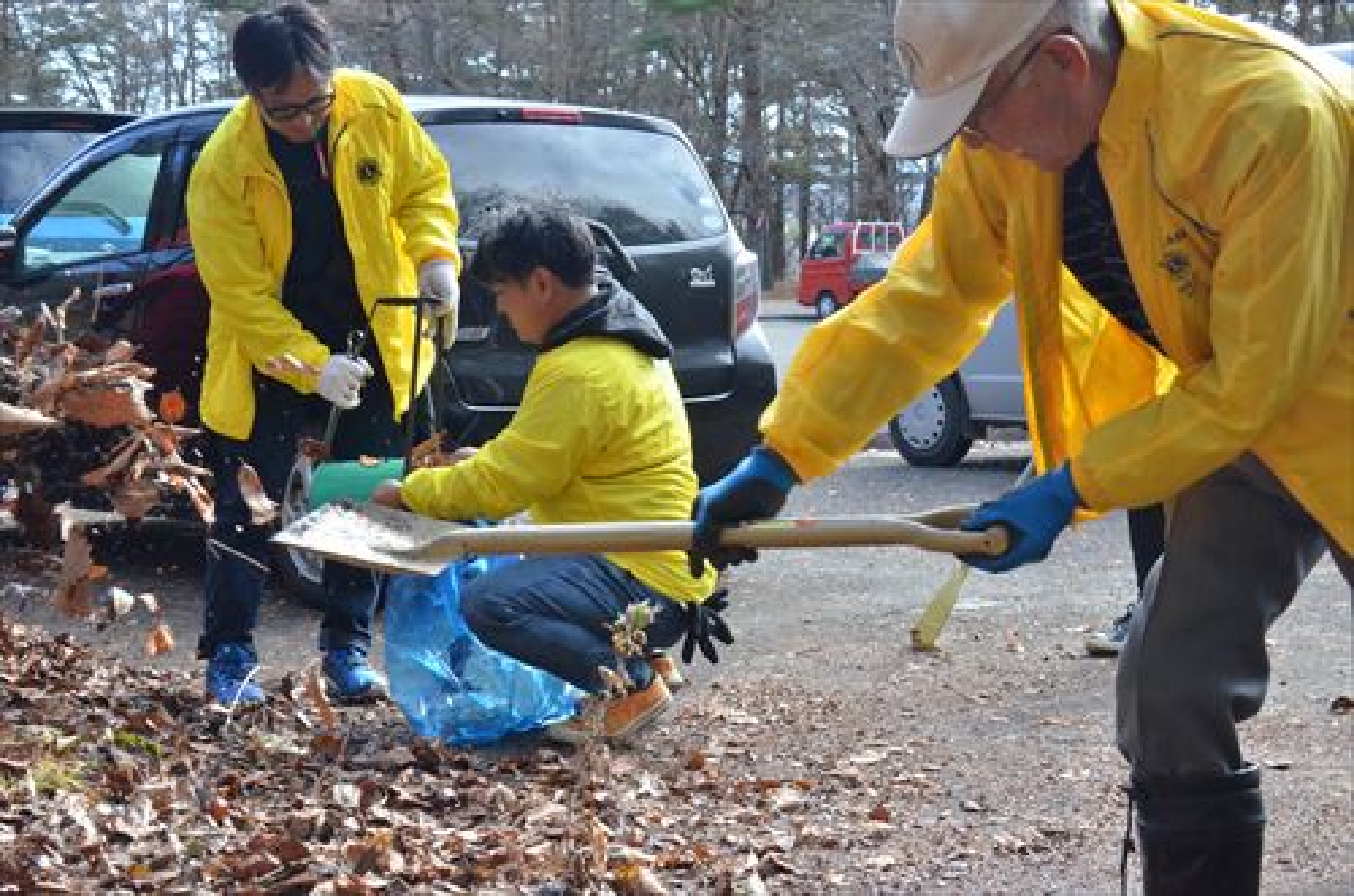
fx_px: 2702
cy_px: 448
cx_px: 677
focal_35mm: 72
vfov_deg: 18.8
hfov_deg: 28.1
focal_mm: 48
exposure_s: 1/640
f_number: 13
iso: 3200
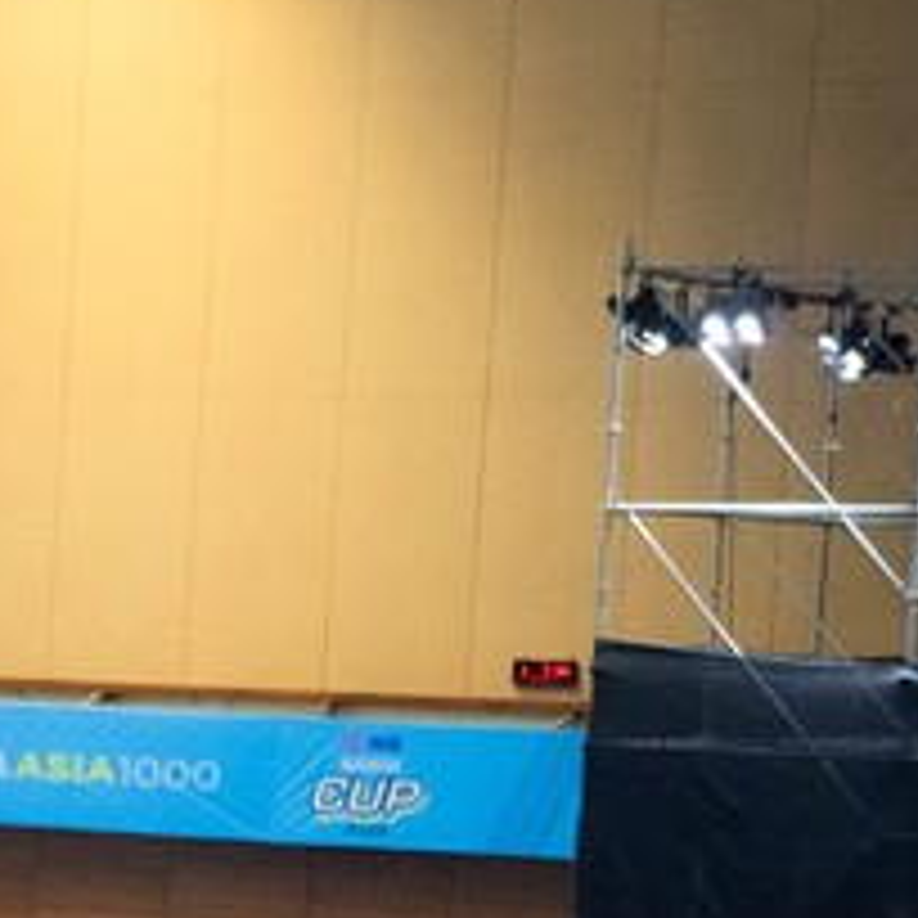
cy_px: 1348
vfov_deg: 7.9
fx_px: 6511
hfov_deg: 7.5
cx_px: -1386
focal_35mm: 217
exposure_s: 1/200
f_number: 3.2
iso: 1250
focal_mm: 26
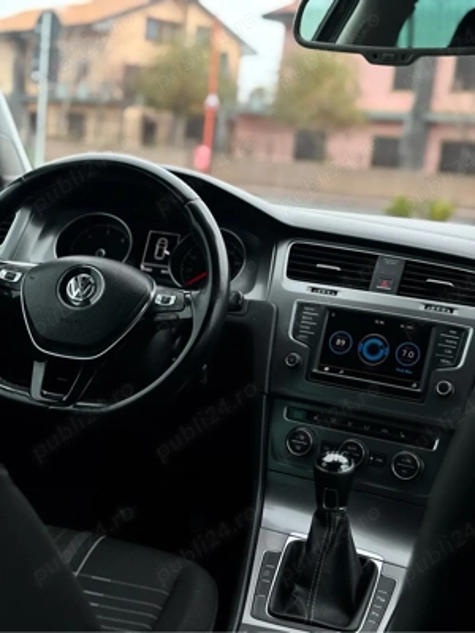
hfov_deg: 28.0
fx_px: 951
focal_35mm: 52
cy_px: 316
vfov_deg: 36.8
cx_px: 238
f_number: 1.6
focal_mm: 5.96
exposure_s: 1/281
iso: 32
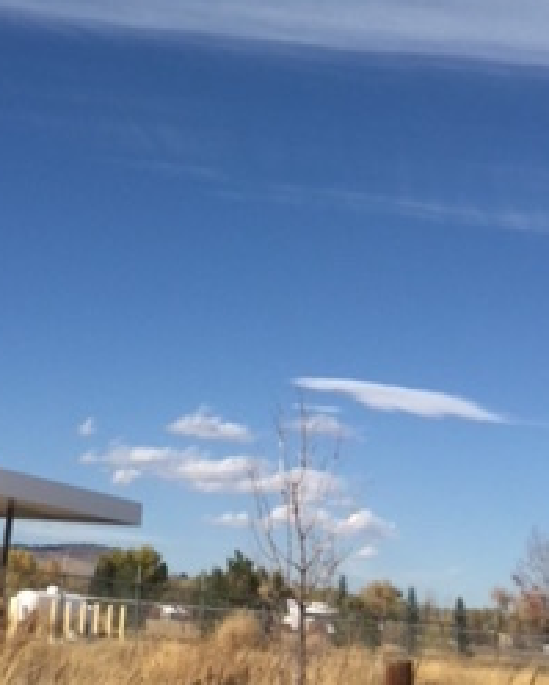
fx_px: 1480
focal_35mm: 73
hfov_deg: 20.9
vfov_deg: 23.8
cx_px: 179
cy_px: -127
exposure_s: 1/3049
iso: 32
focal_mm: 4.15
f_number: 2.2
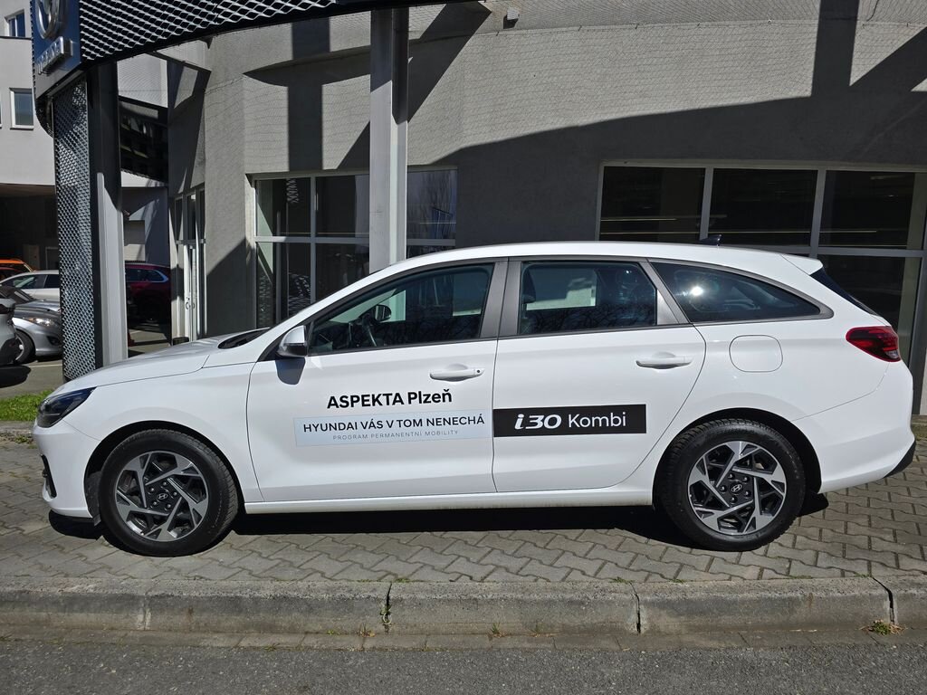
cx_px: 464
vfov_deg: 58.9
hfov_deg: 73.9
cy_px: 348
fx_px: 616
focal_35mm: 23
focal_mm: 6.3
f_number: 1.7
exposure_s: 1/2021
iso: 12
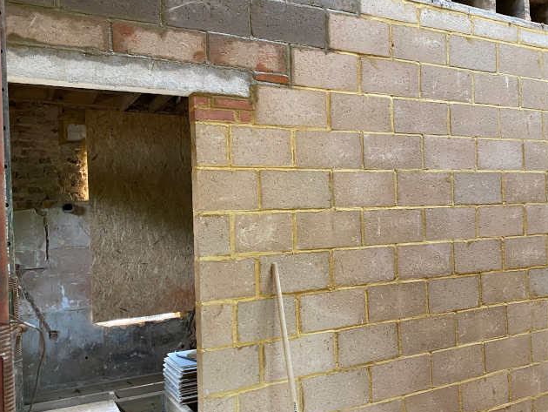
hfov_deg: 55.0
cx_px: 322
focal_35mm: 33
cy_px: 205
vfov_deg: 43.0
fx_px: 523
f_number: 1.8
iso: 500
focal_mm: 4.25
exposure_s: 1/60
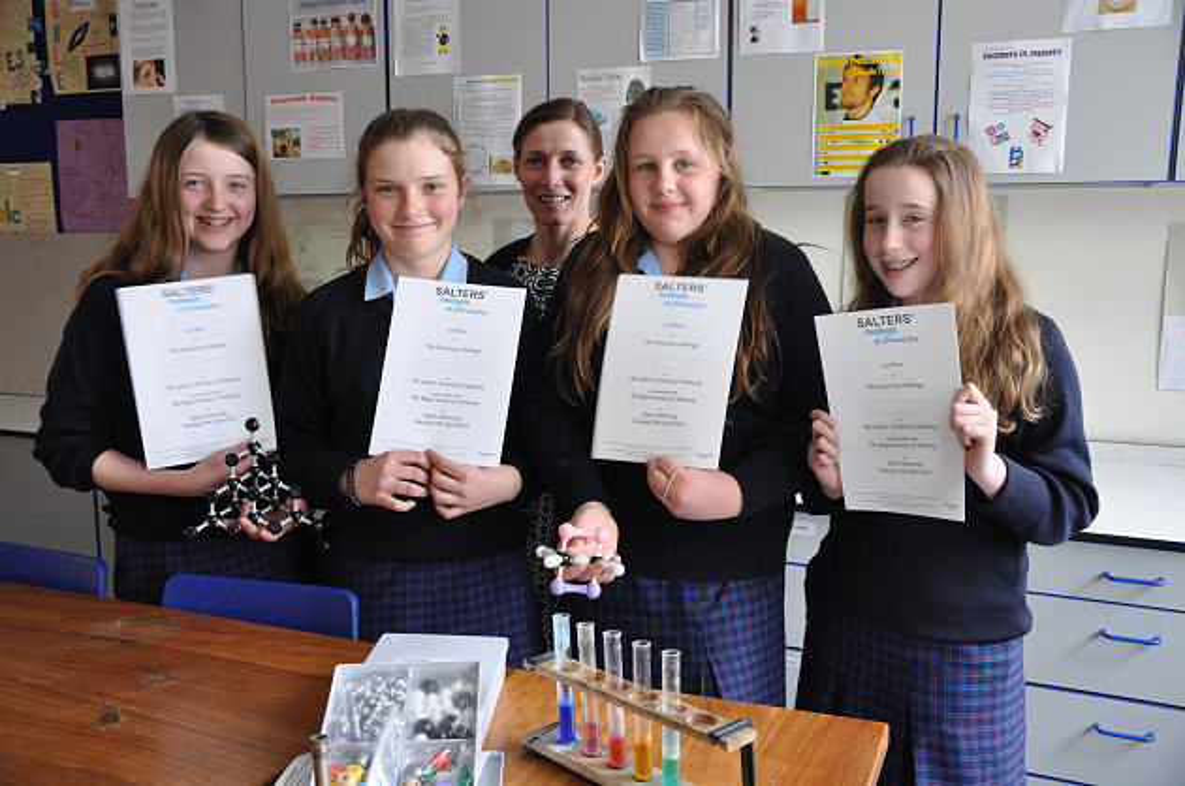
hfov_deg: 57.3
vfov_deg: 39.8
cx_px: 592
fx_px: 1085
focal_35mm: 33
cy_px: 393
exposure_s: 1/15
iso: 200
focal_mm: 22
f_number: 4
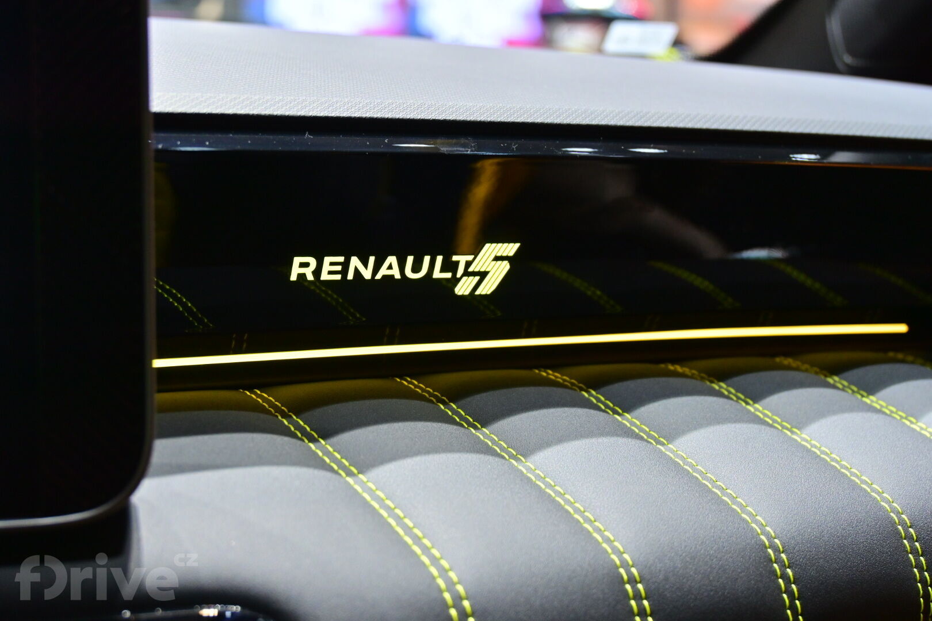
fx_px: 1592
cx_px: 466
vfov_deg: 22.1
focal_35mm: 62
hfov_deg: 32.6
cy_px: 310
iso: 800
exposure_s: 1/40
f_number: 5.6
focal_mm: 41
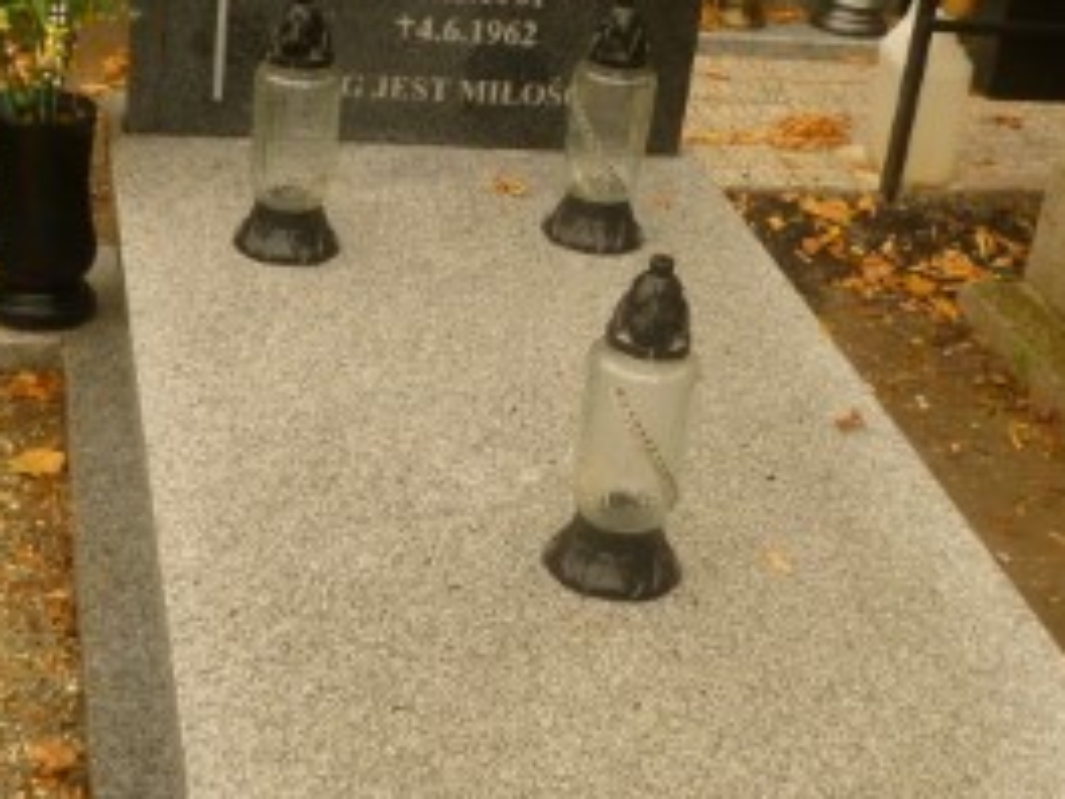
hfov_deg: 28.6
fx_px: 2092
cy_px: 452
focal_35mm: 68
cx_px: 496
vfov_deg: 21.6
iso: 200
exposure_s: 1/160
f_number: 3.3
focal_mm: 5
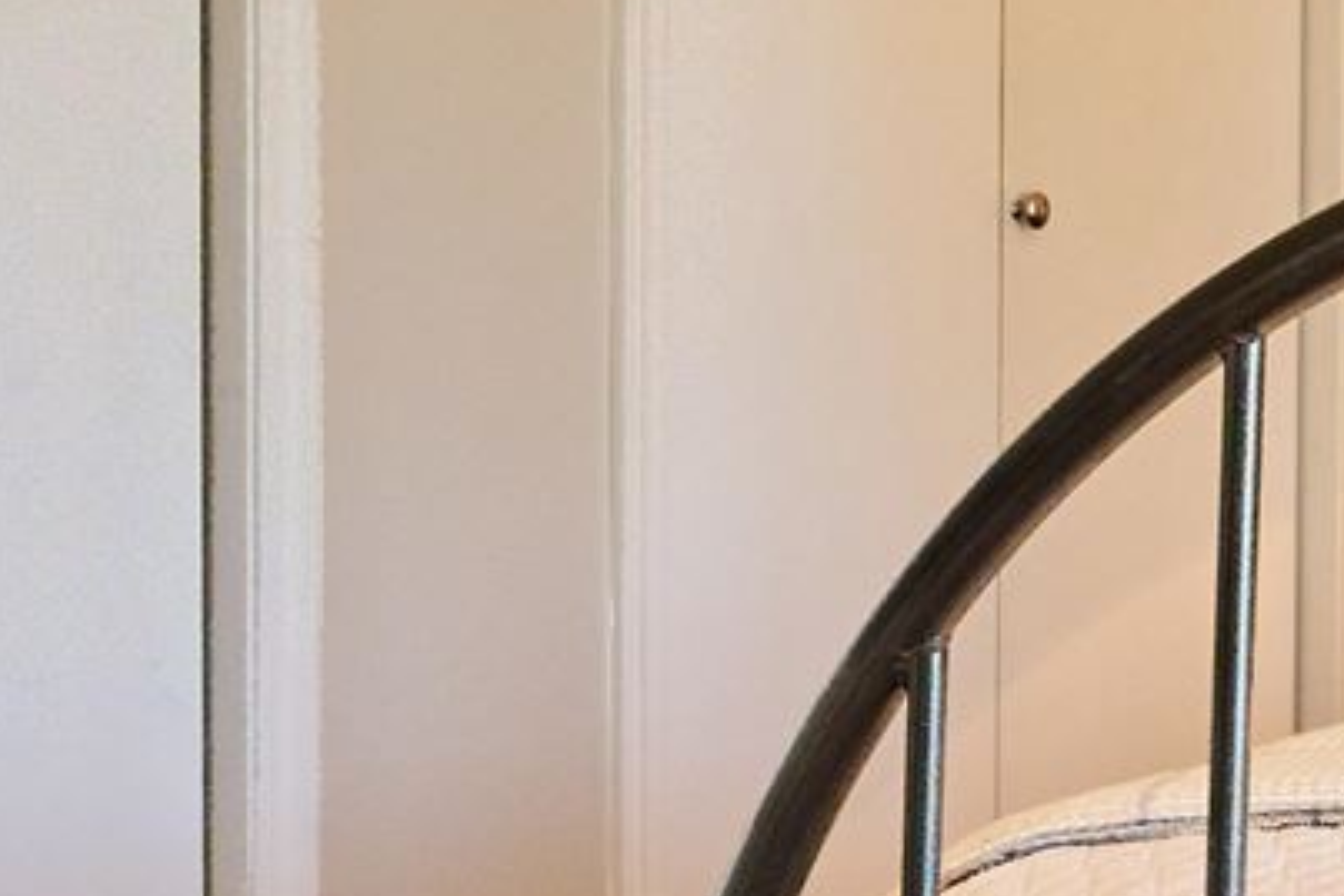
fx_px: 4556
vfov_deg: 11.2
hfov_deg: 16.4
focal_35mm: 122
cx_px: 1421
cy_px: 67
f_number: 3.5
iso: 1600
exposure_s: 1/80
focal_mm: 16
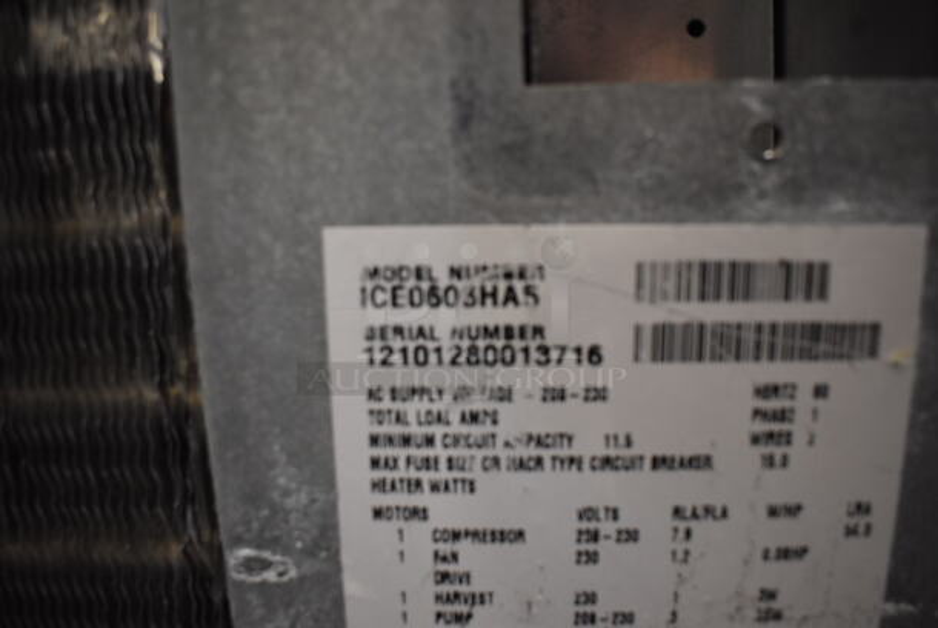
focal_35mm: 27
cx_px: 469
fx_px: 704
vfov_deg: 48.0
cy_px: 314
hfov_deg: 67.3
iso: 1600
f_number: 3.5
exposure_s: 1/125
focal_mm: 18
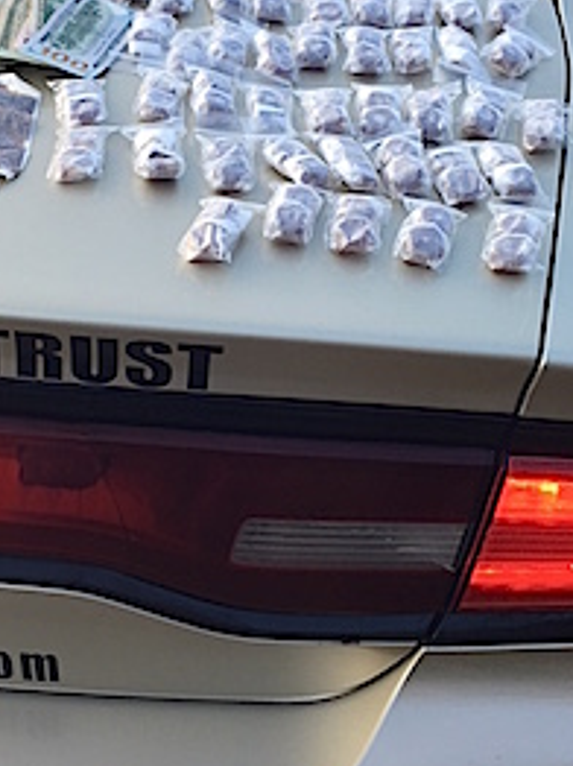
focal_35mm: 65
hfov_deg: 22.5
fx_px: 1437
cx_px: 199
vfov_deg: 29.7
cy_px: 265
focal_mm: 4.15
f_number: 2.2
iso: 25
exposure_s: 1/184
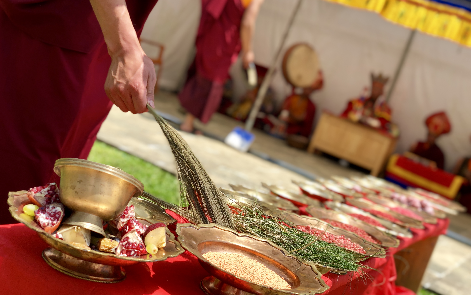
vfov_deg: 23.1
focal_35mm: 56
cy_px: 173
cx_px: 234
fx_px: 719
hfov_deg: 36.3
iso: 16
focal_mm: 6
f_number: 2.4
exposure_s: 1/615
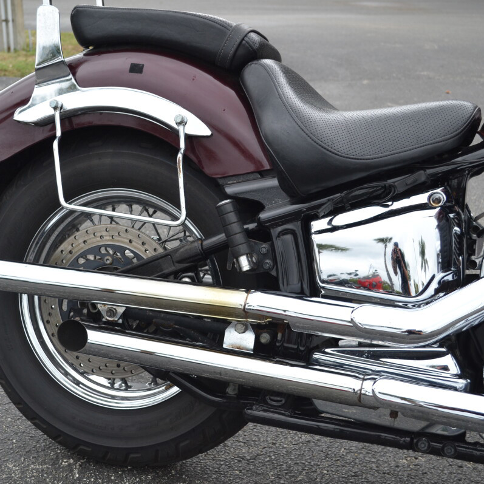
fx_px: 880
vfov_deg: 30.7
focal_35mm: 56
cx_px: 194
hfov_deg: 30.7
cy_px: 242
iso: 280
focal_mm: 29
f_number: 5.6
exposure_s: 1/125
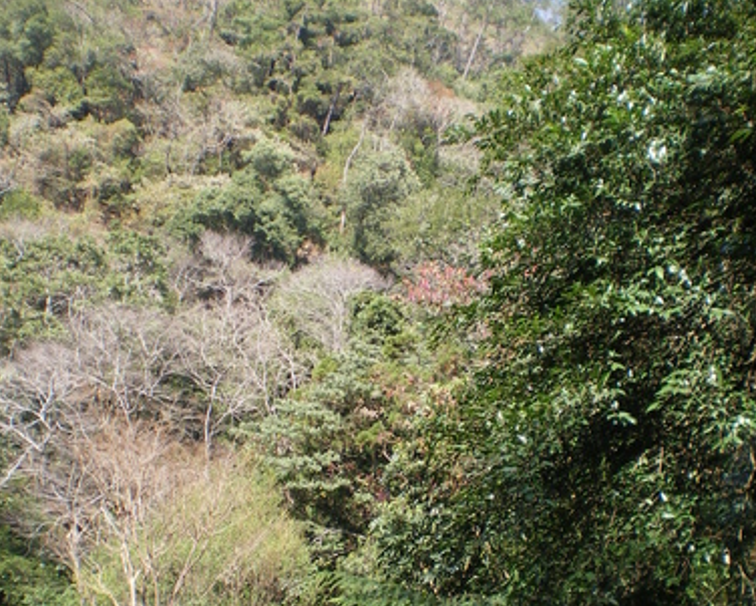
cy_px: 393
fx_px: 1253
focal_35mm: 56
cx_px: 334
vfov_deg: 27.0
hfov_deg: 33.5
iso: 50
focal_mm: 6.3
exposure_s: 1/100
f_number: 4.6
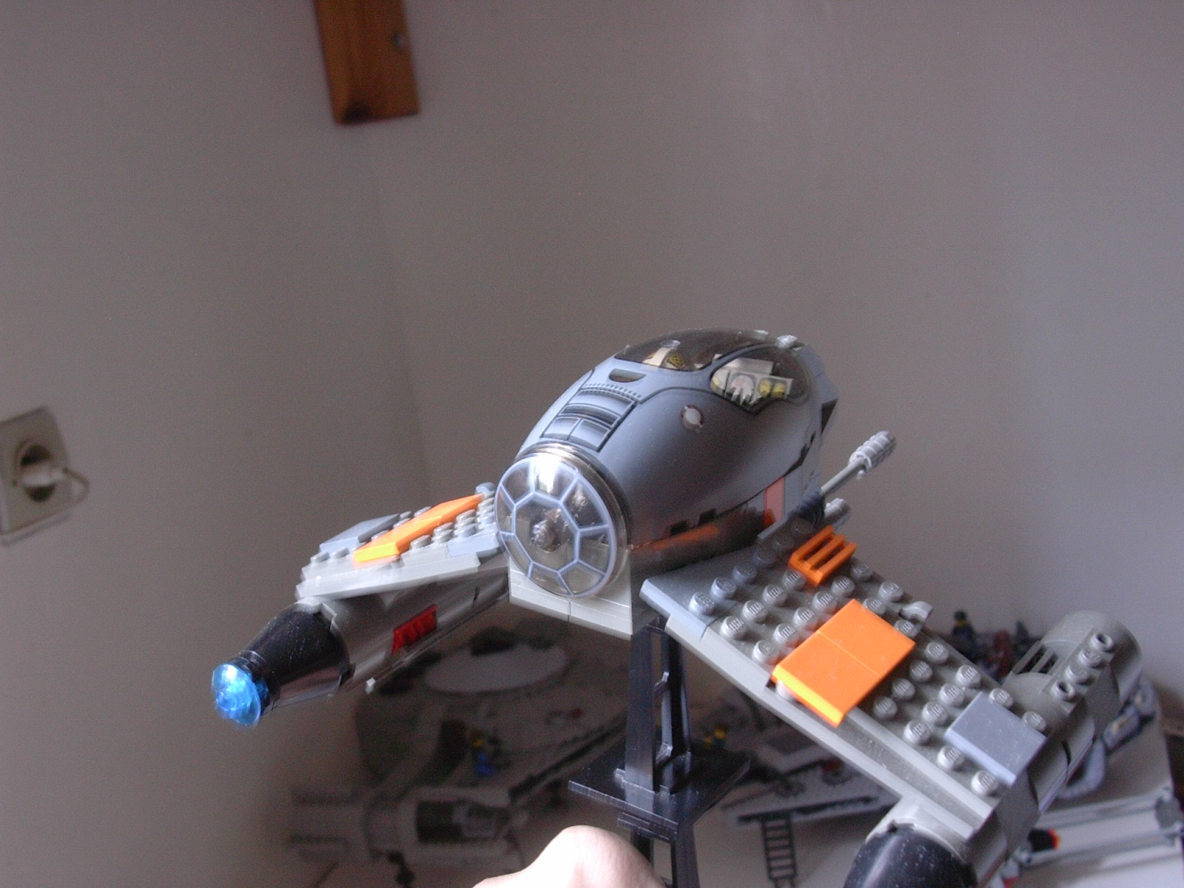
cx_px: 592
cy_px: 444
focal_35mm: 45
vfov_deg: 32.2
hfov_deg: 42.1
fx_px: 1539
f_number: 2.9
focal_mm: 6.7
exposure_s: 1/6.9
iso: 70
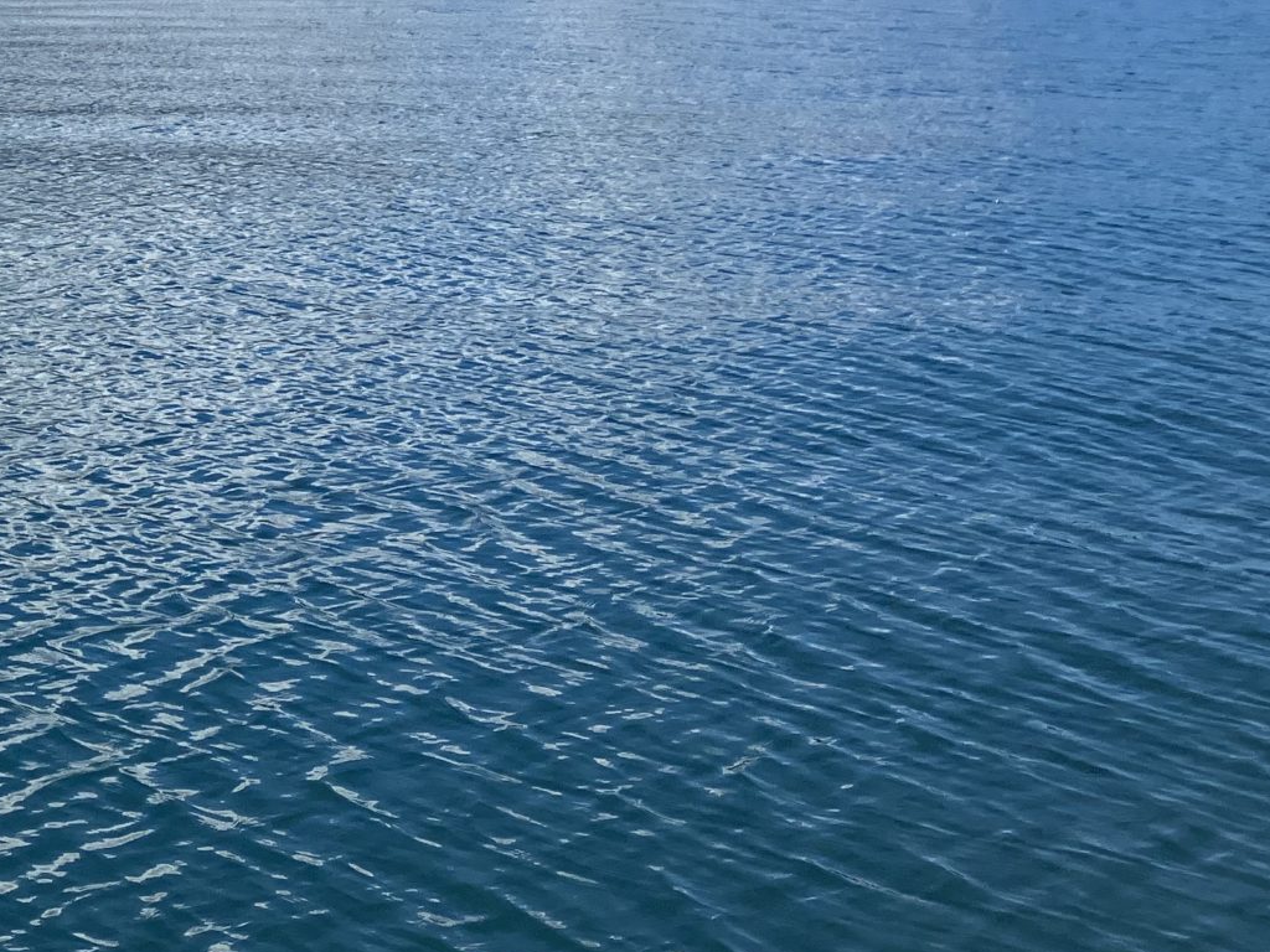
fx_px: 2568
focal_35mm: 70
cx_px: -288
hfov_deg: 24.8
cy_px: -82
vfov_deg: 20.1
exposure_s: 1/4425
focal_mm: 3.99
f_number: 1.8
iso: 32
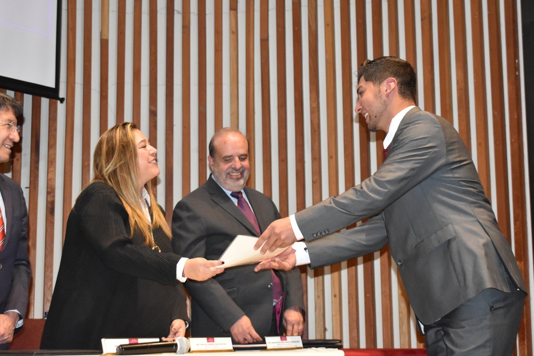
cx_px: 267
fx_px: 1001
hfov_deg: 29.9
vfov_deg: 20.2
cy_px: 178
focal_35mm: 68
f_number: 5
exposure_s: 1/60
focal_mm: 45
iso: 4000
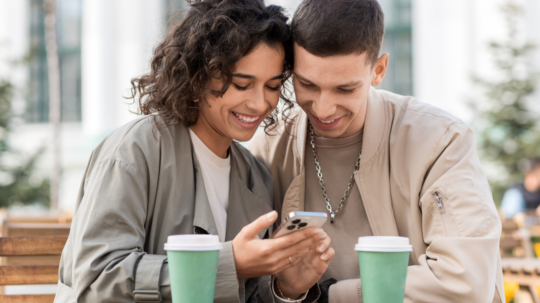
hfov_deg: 23.7
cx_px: 272
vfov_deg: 13.4
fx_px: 1289
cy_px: 135
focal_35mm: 90
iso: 64
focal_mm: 85
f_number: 2.8
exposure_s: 1/250
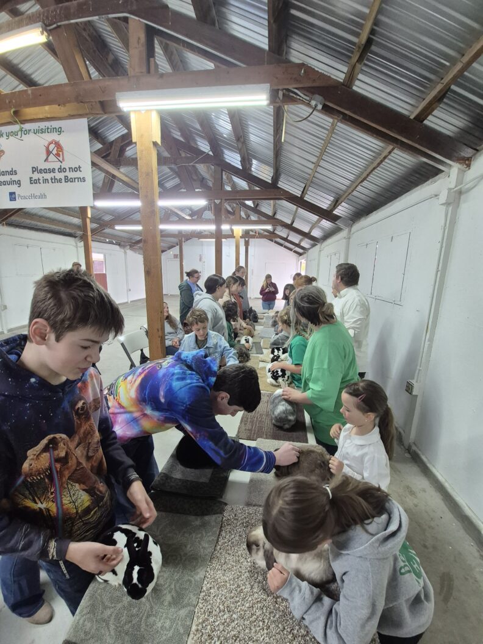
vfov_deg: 106.2
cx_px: 242
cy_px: 322
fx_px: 242
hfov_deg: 89.9
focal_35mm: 13
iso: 160
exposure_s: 1/60
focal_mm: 1.74
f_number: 2.2
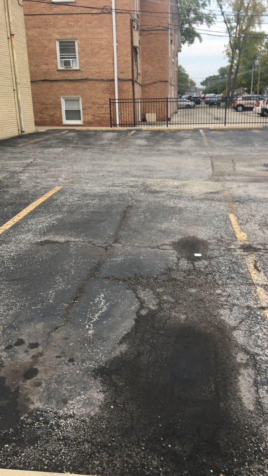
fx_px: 404
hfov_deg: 36.7
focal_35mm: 32
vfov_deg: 61.0
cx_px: 148
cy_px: 241
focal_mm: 4.15
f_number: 2.2
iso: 25
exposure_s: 1/342
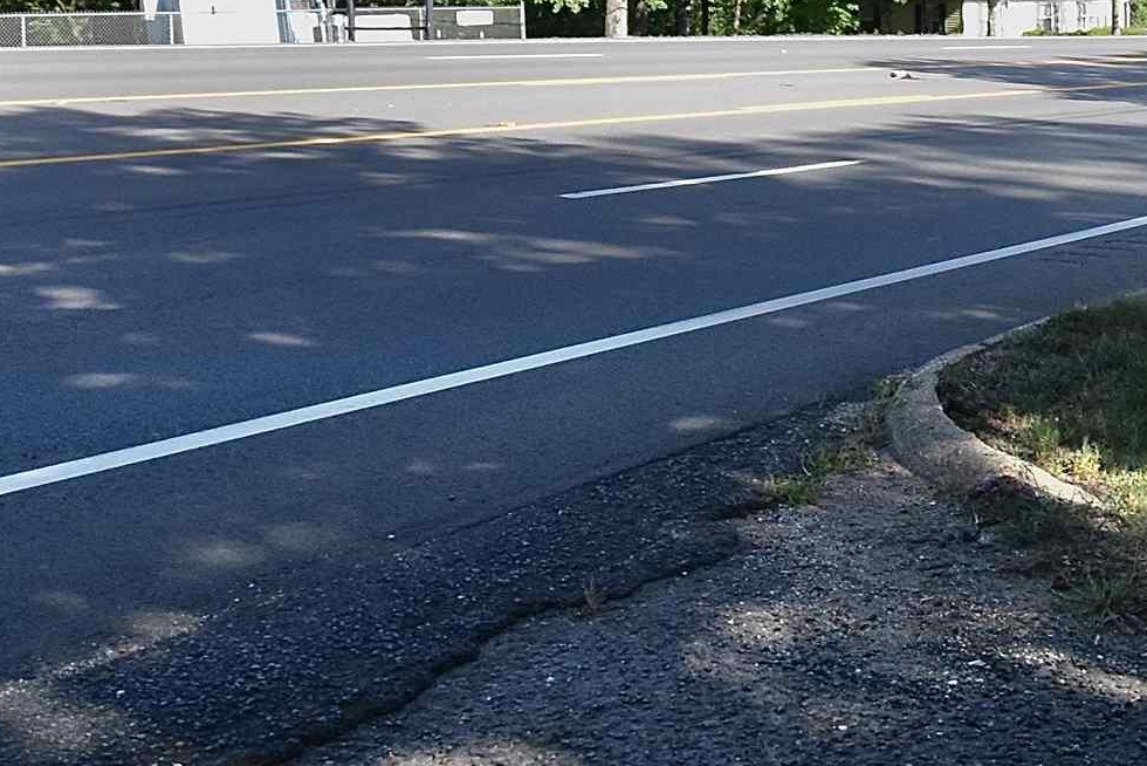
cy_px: -21
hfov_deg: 40.4
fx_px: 1498
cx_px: 901
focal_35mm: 47
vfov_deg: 26.9
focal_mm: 10
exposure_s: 1/200
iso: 400
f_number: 10
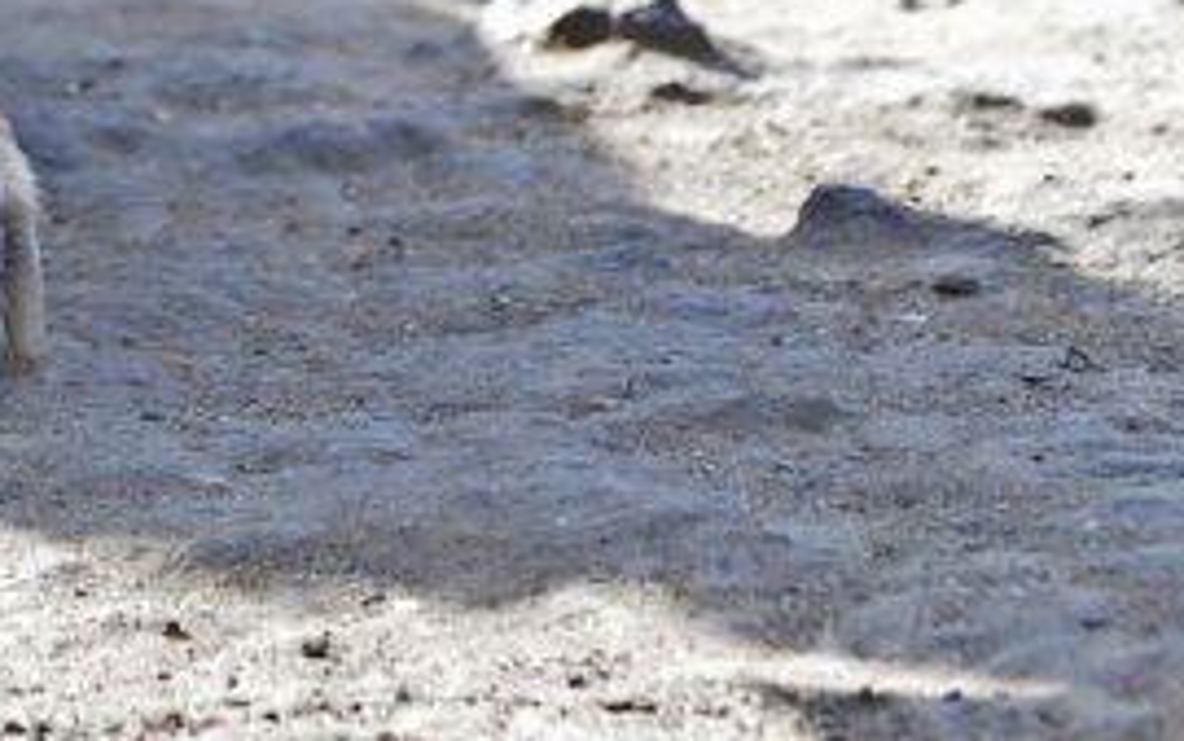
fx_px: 34033
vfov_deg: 1.2
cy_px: -938
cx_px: -504
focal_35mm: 1054
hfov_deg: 2.0
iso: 280
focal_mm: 155
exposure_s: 1/200
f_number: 5.6
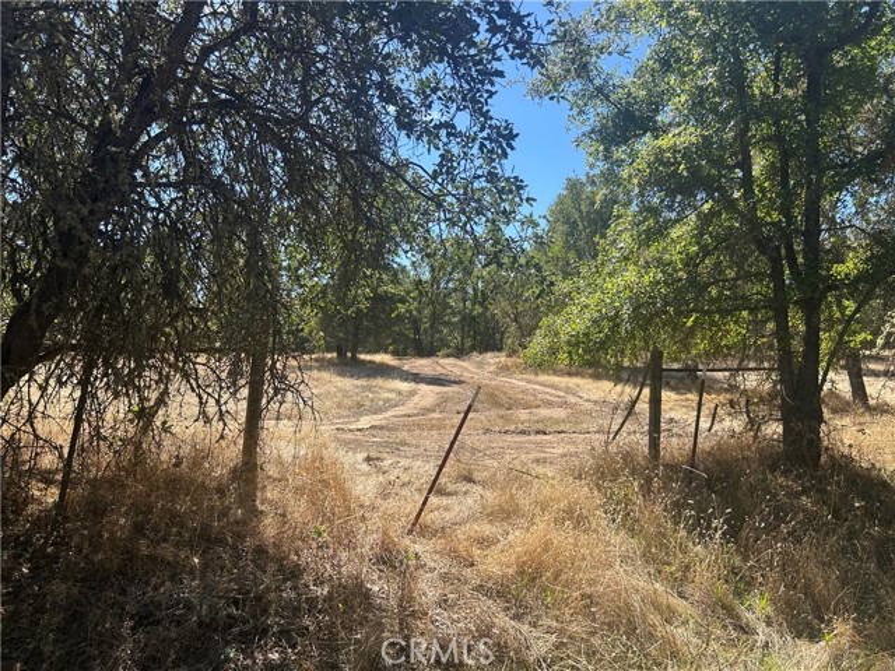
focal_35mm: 26
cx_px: 448
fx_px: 672
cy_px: 336
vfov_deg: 53.1
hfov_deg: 67.3
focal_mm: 5.7
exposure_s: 1/1531
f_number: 1.5
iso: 50
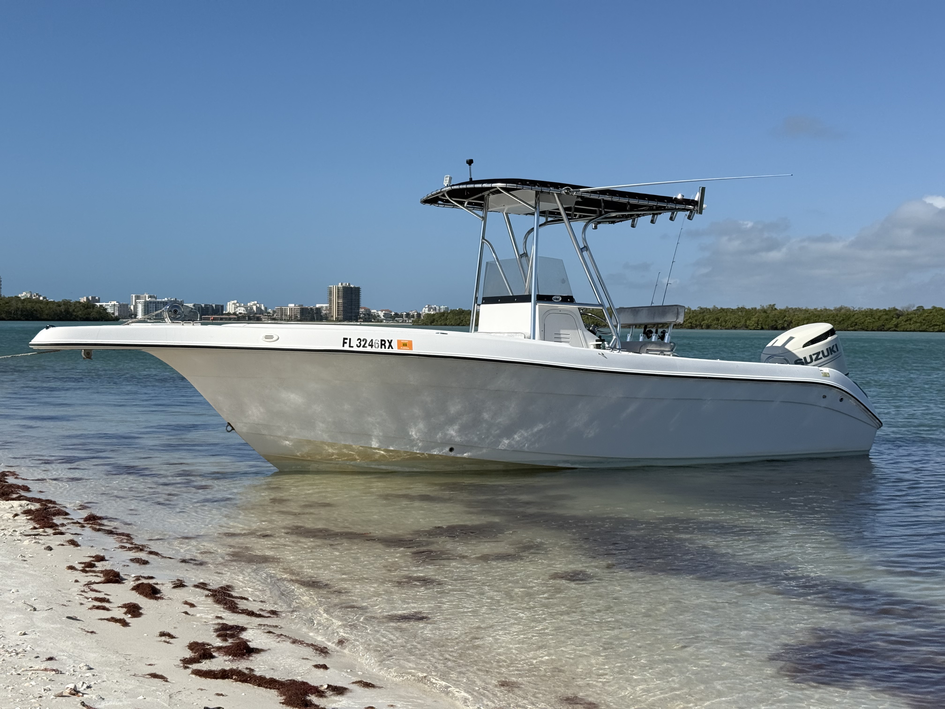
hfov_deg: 39.7
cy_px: 354
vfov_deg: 30.3
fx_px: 1310
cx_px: 472
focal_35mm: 48
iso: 64
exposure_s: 1/7874
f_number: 1.78
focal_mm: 6.76
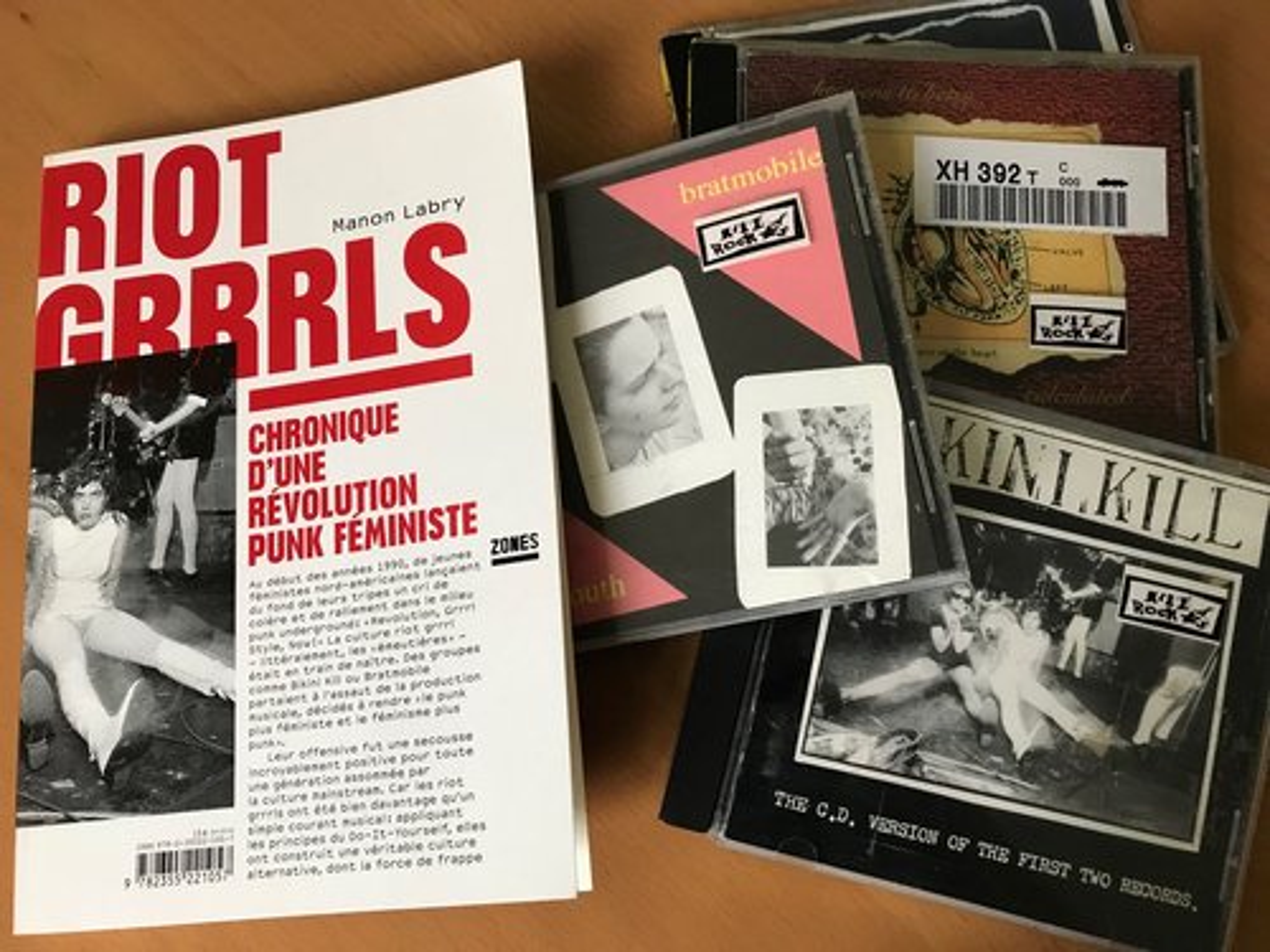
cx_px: 635
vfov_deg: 49.7
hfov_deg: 63.4
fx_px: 1027
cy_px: 476
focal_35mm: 28
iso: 50
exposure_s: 1/17
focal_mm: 3.99
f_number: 1.8
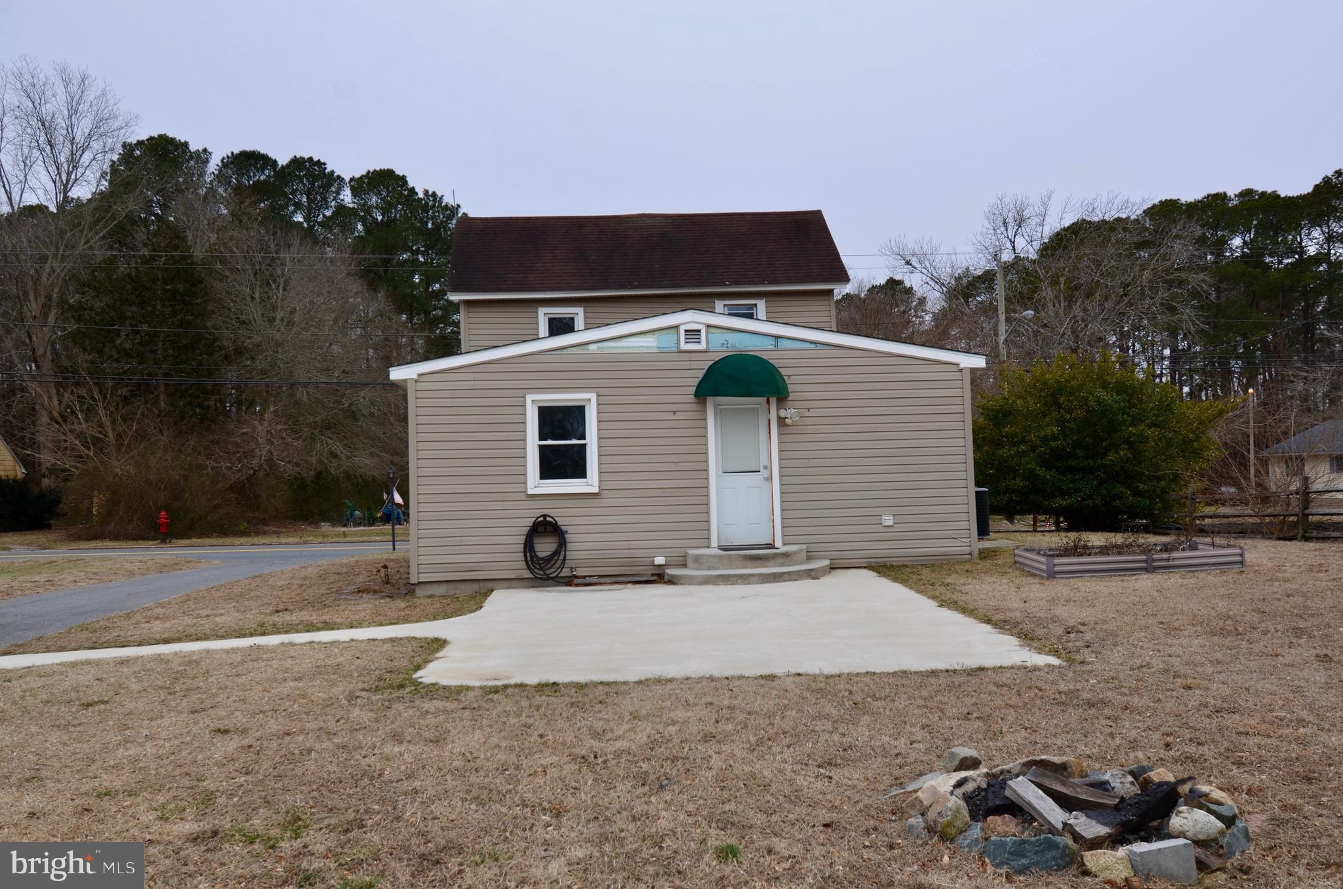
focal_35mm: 27
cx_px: 672
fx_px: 1005
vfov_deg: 47.7
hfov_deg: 67.5
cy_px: 444
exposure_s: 1/250
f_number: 6.3
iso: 100
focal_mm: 18
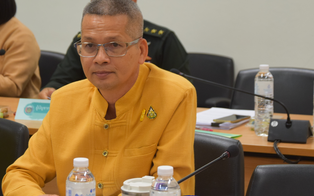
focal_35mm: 119
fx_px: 1018
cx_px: 128
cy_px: 89
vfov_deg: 11.0
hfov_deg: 17.5
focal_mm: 58
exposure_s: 1/80
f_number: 5
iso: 1000
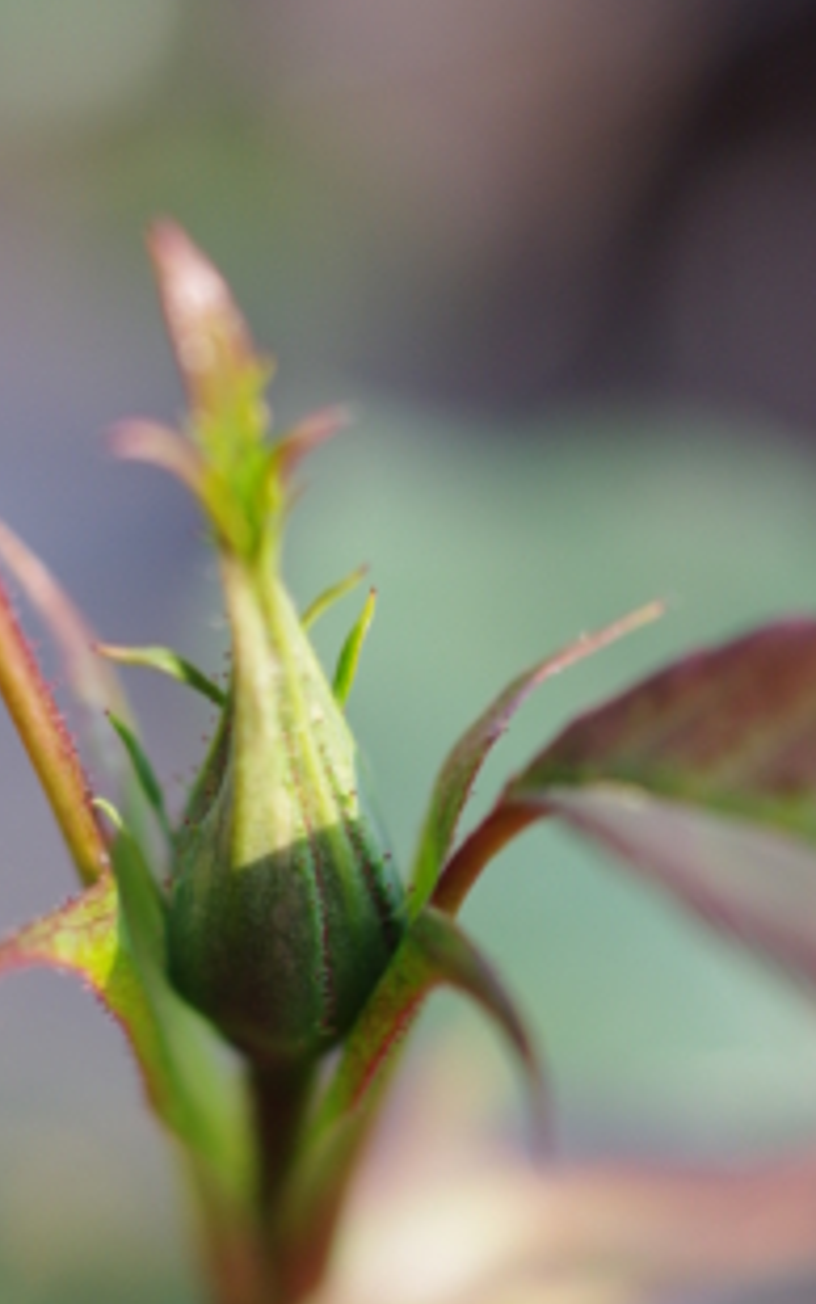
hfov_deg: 16.9
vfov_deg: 26.7
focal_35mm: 77
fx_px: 2737
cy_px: 854
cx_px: 250
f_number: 3.5
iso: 200
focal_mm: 35
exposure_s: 1/250
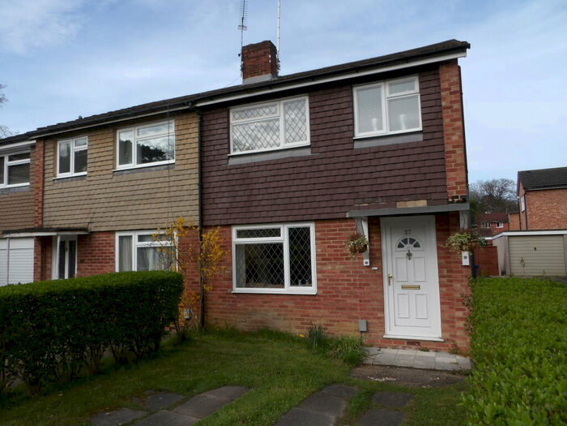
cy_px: 213
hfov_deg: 71.6
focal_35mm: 24
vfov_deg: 56.8
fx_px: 393
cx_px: 284
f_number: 4.1
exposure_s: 1/589
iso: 100
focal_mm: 4.3
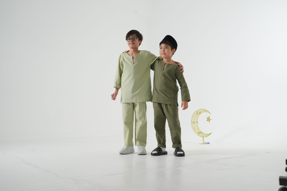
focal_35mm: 36
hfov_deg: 53.1
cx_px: 147
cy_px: 93
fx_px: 287
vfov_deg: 36.9
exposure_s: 1/1000
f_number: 2.8
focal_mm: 35
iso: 800
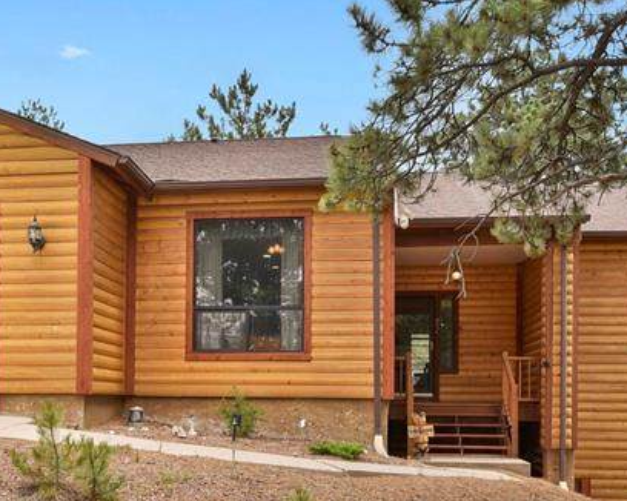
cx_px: 255
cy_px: 396
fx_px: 742
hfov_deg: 45.6
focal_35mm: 40
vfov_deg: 36.1
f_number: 8
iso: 100
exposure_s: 1/25
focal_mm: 17
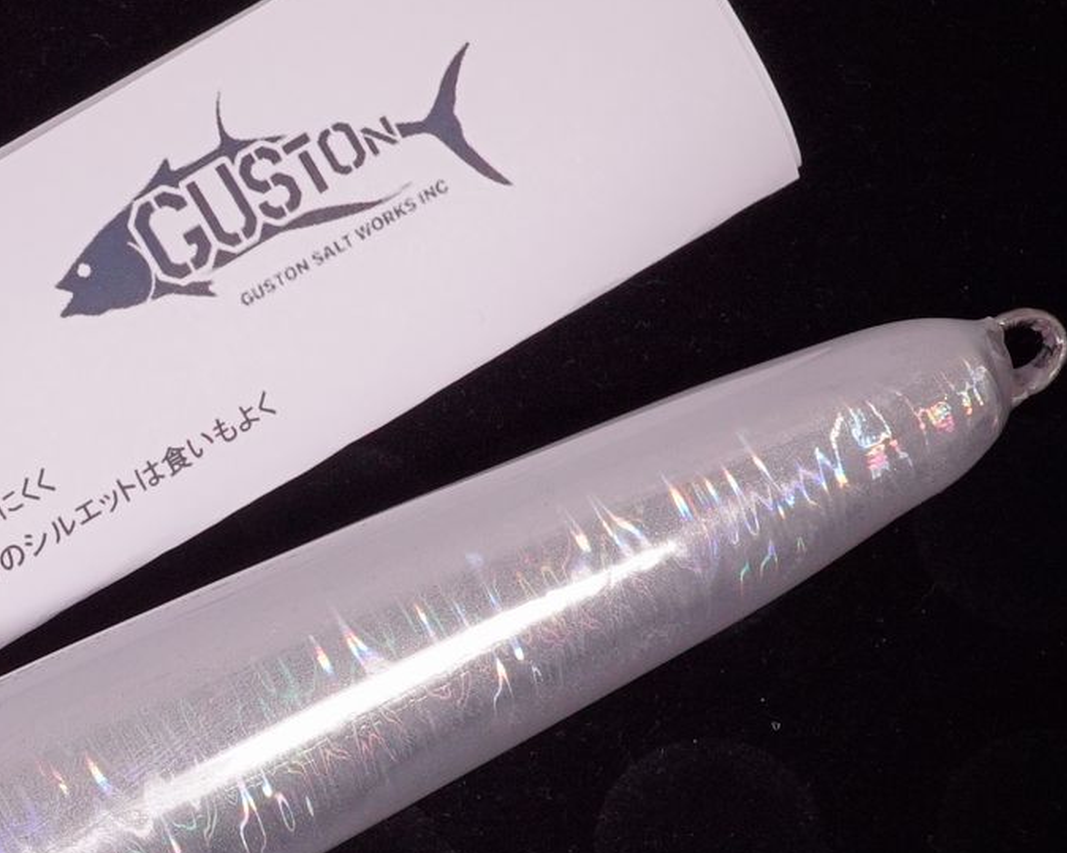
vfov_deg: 16.2
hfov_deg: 19.5
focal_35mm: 94
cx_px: -95
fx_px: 2968
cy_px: 680
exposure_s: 1/80
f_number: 16
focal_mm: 30
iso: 1600
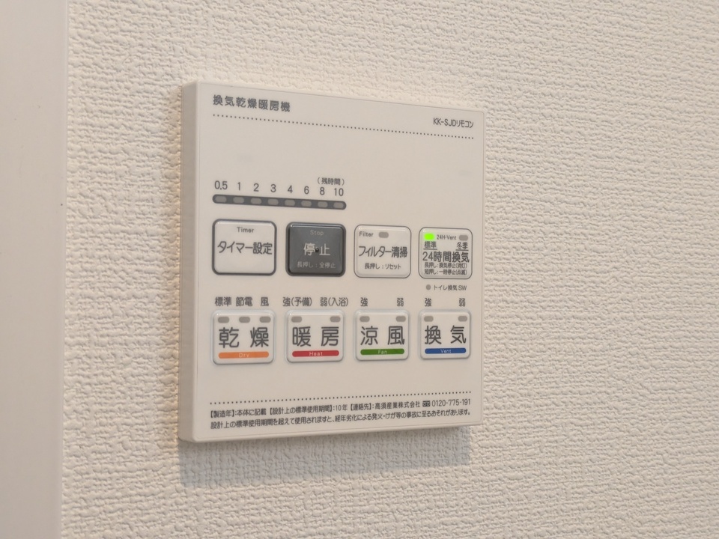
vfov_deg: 28.6
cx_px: 360
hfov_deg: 37.5
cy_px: 270
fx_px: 1059
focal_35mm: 51
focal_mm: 5.43
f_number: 1.89
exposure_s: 1/120
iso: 225
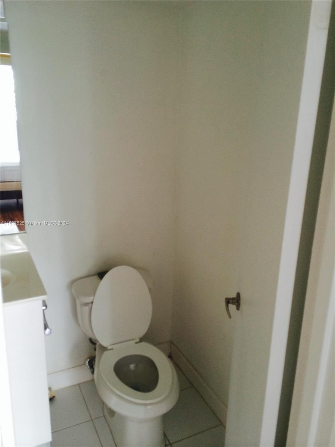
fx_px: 387
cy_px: 224
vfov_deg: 60.0
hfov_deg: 46.8
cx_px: 168
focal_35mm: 30
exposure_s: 1/30
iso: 160
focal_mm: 4.12
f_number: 2.2
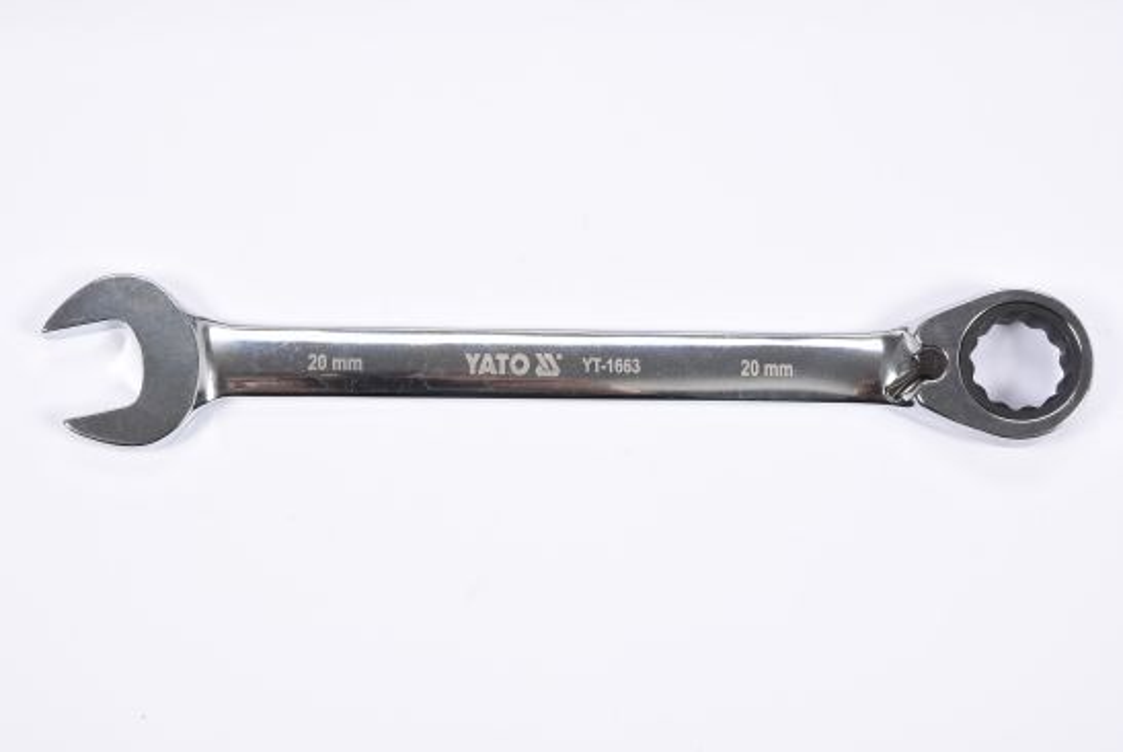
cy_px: 376
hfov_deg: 27.0
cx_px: 562
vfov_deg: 18.2
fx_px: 2342
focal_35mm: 75
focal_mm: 50
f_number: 14
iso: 250
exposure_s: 1/125
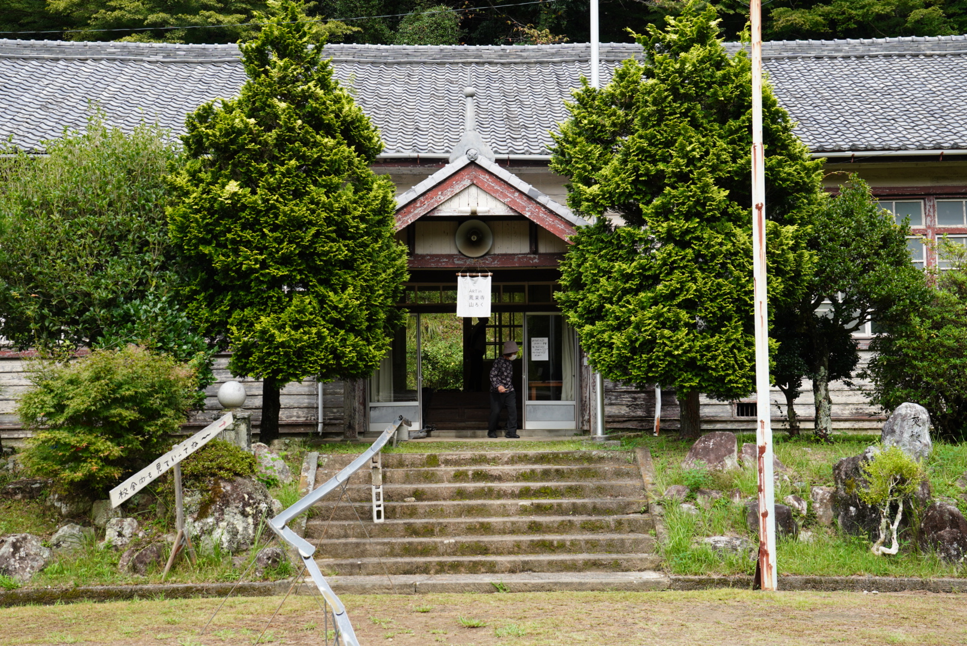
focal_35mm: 48
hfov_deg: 41.1
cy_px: 323
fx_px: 1290
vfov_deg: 28.1
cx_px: 484
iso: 100
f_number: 5
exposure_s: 1/125
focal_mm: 32
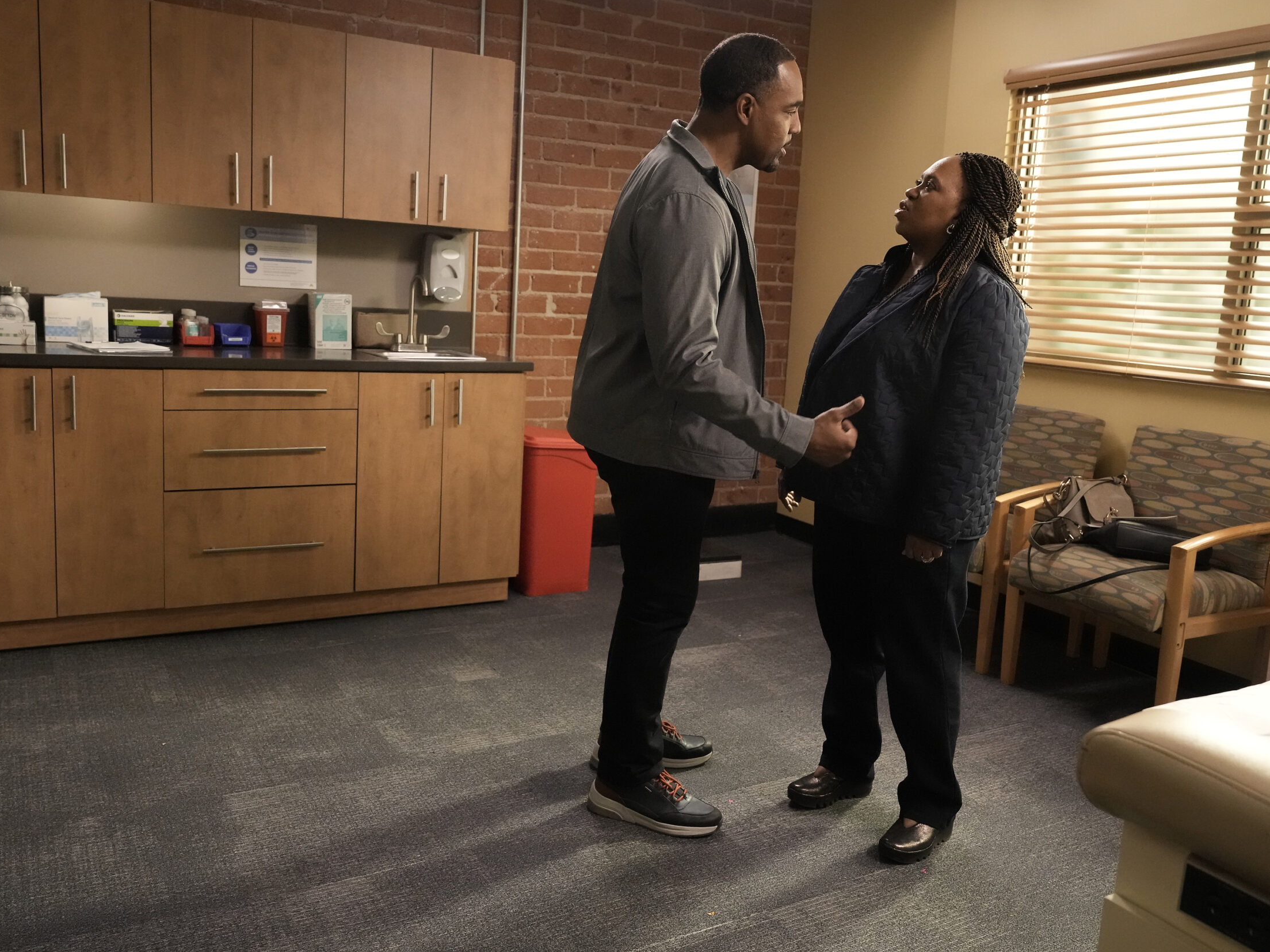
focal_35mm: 29
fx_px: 1064
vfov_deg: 48.2
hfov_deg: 61.7
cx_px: 621
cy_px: 471
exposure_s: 1/200
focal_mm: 26
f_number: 5
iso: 8000
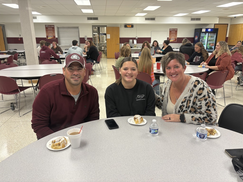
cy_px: 91
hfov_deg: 67.3
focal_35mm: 26
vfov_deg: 53.1
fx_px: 183
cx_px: 122
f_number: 1.6
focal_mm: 5.96
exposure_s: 1/60
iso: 80
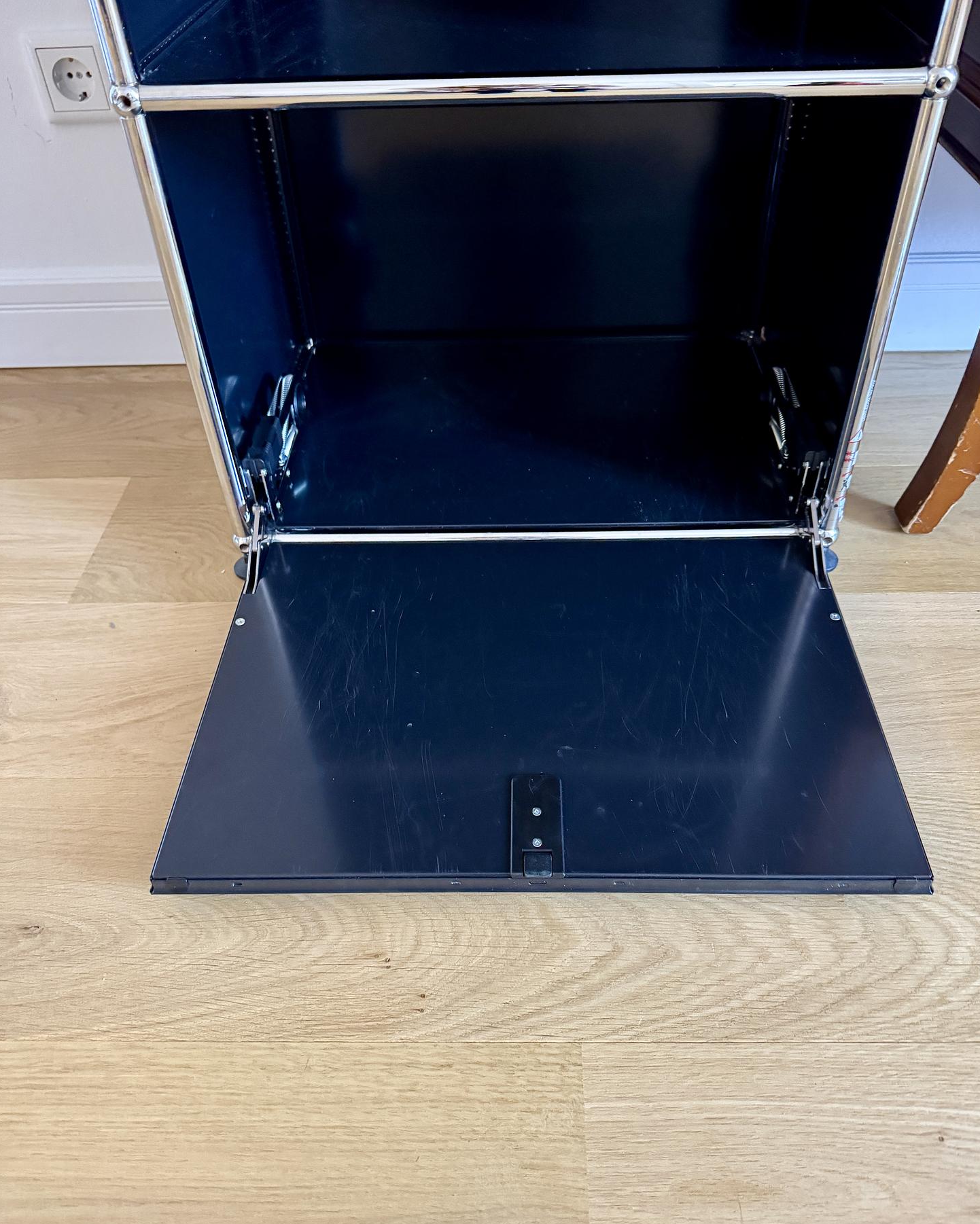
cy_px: 624
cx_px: 506
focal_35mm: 26
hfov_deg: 54.9
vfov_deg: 66.0
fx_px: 942
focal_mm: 6.76
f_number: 1.78
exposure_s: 1/60
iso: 800
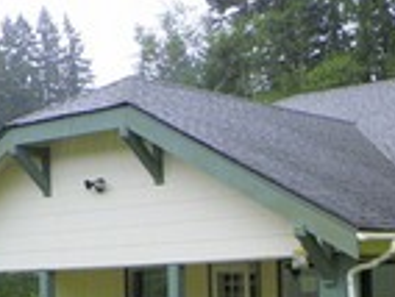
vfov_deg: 16.9
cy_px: 314
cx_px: 309
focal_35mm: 85
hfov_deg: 22.7
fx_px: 972
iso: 64
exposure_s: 1/80
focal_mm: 6.2
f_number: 3.2
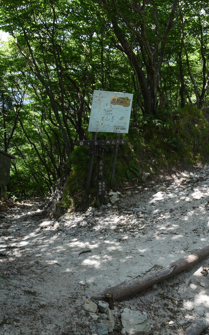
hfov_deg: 34.1
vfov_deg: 52.8
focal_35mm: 37
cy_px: 167
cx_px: 141
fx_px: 337
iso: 500
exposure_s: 1/60
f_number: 8
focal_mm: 24
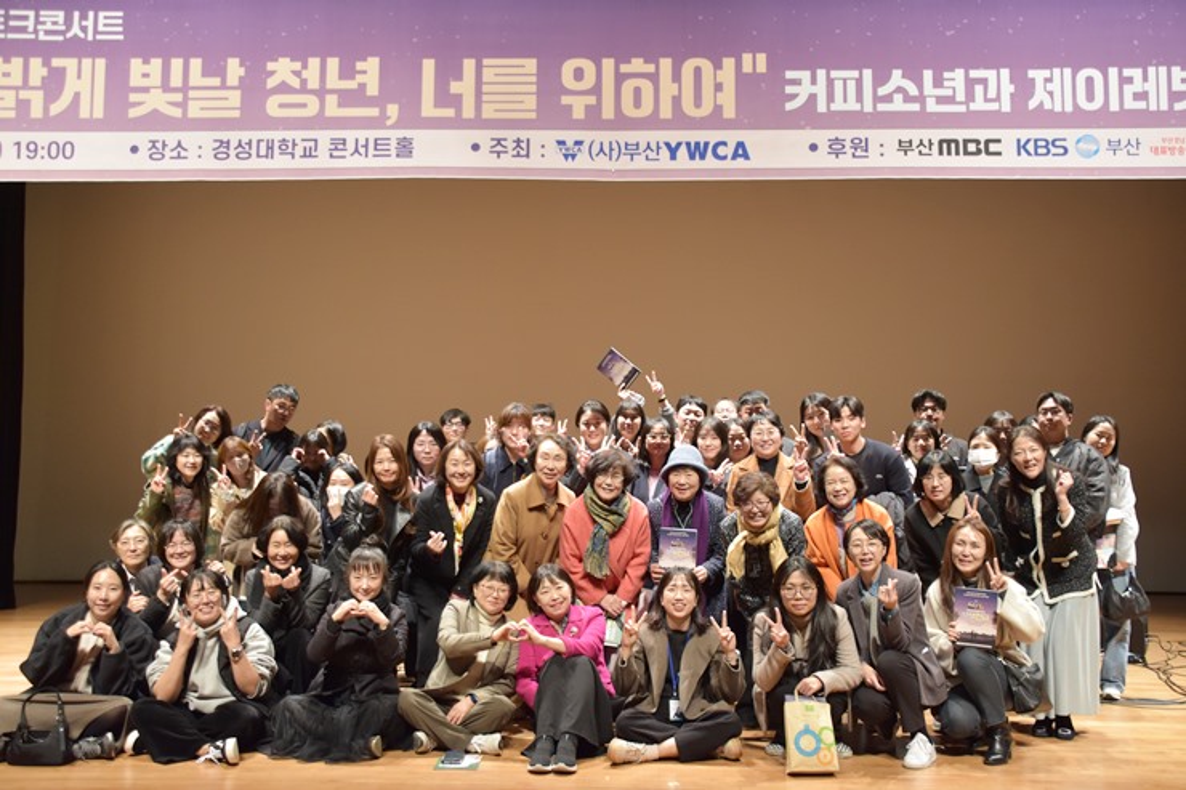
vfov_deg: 40.0
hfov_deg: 57.2
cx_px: 593
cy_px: 395
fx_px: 1087
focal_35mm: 33
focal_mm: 22
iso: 1000
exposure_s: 1/60
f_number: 4
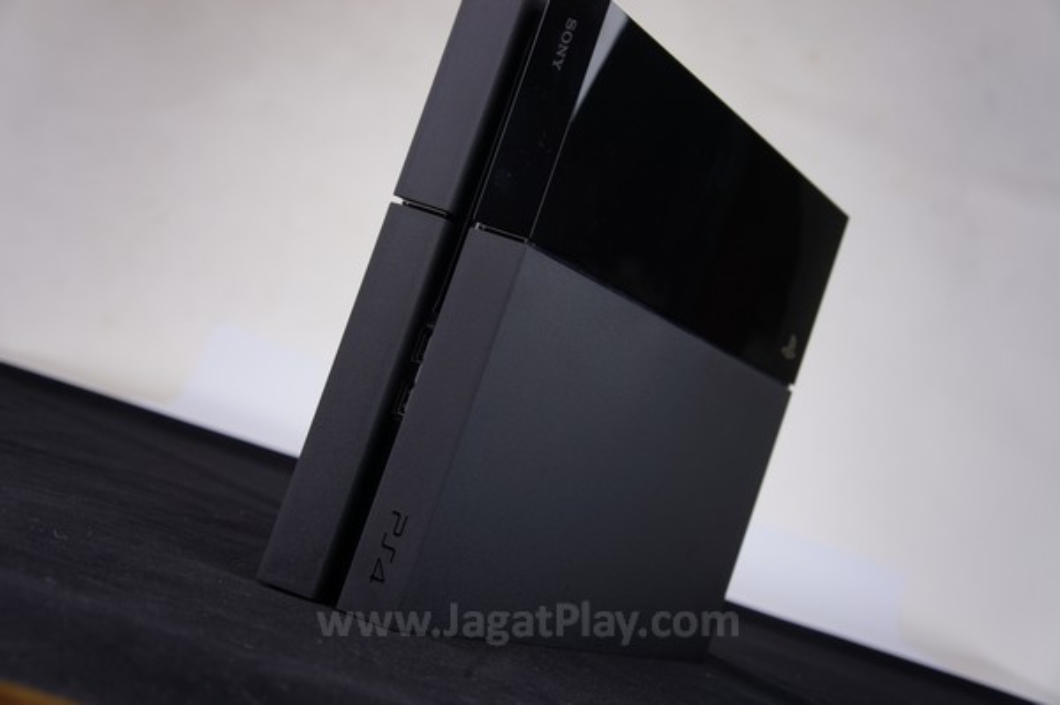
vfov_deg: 33.0
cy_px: 352
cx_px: 530
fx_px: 1191
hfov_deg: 48.0
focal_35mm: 40
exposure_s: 1/50
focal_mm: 27
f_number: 4
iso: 250
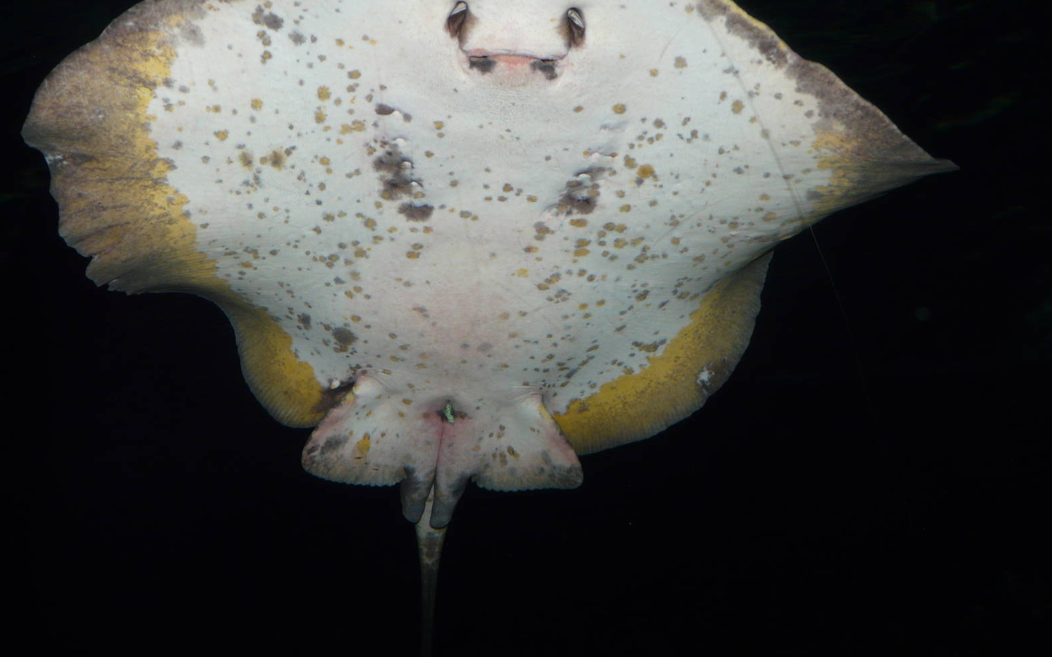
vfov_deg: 24.4
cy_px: 295
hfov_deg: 38.2
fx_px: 1520
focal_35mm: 53
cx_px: 519
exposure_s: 1/40
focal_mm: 8.1
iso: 100
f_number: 3.2
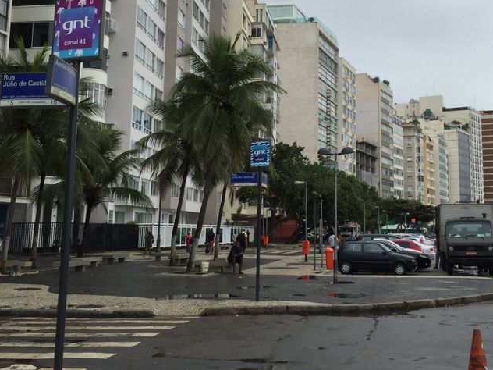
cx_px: 252
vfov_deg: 30.6
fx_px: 669
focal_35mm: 47
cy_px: 122
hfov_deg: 40.4
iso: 32
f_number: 2.2
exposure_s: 1/879
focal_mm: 4.15
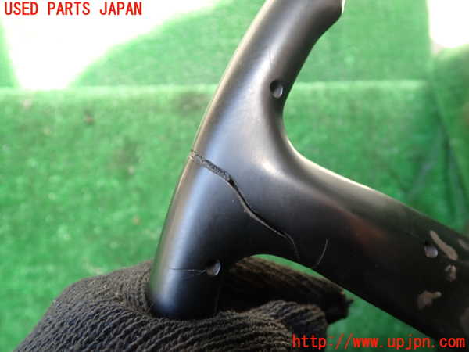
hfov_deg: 60.0
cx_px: 234
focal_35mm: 30
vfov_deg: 46.8
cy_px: 176
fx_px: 406
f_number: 2.3
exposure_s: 1/60
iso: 125
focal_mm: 5.4
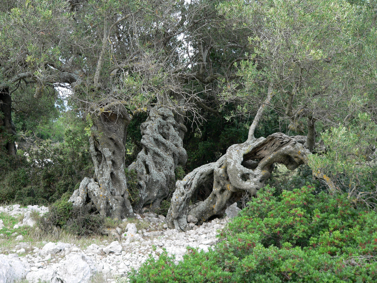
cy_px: 142
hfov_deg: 18.9
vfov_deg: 14.2
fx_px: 1133
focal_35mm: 104
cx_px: 188
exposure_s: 1/60
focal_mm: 17.3
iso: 80
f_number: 2.8
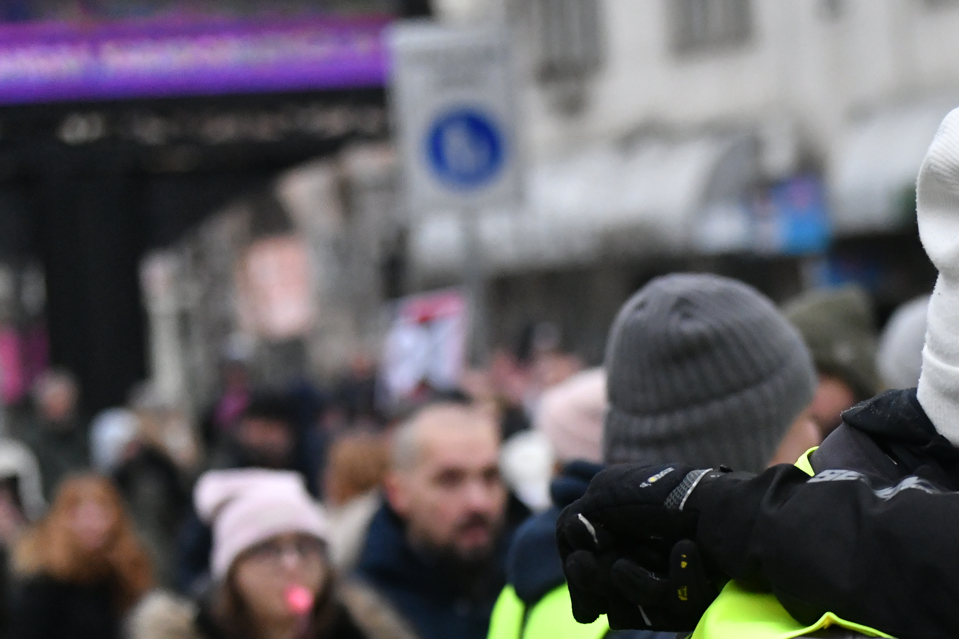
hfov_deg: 11.6
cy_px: 684
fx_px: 4661
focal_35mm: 175
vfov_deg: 7.8
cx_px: 1033
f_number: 2.8
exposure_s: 1/8000
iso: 3200
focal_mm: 70
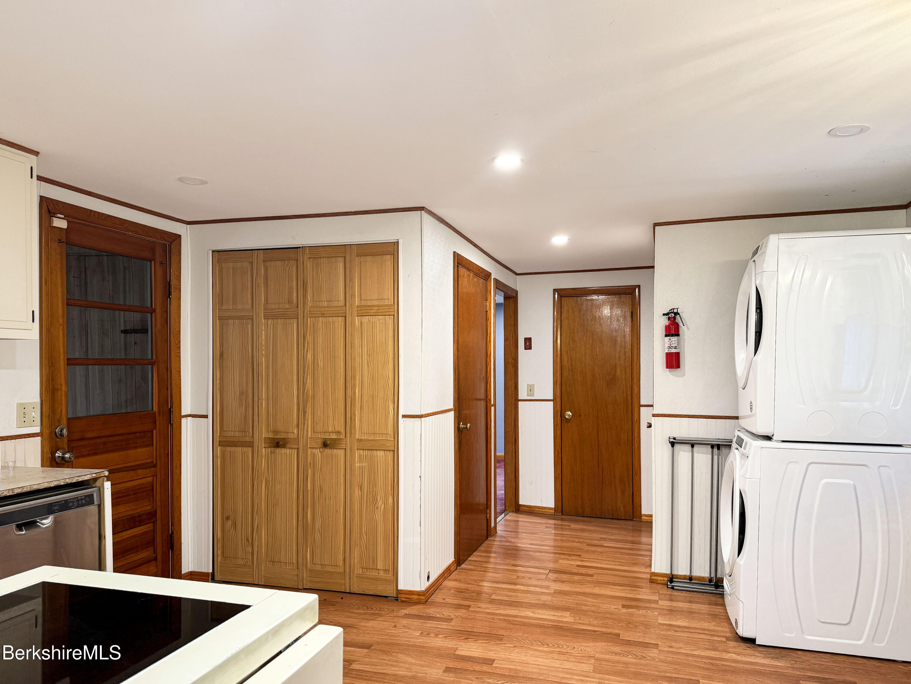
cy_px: 342
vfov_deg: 56.8
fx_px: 632
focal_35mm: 24
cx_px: 456
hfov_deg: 71.6
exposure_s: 1/60
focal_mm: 6.76
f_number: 1.78
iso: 200
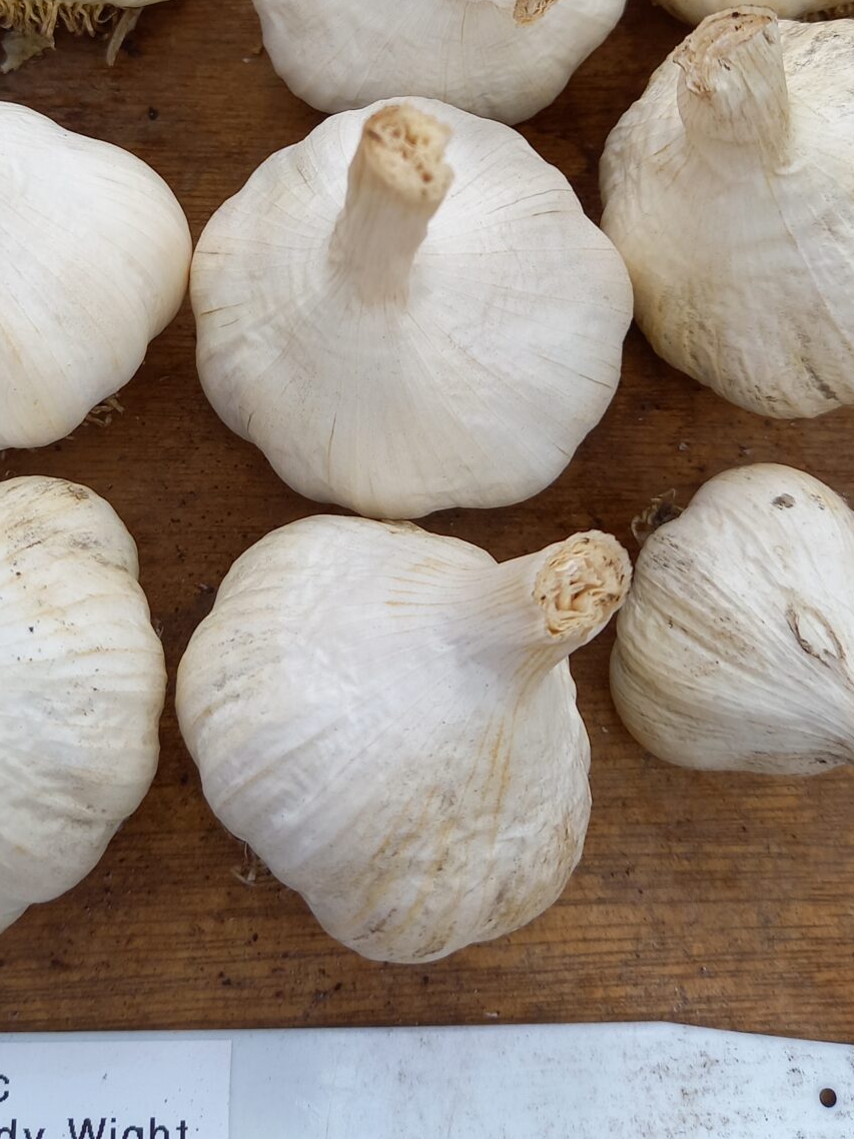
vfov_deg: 40.6
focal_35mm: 45
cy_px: 252
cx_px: 321
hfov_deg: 32.0
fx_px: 1481
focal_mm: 4.65
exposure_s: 1/257
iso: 50
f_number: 1.8
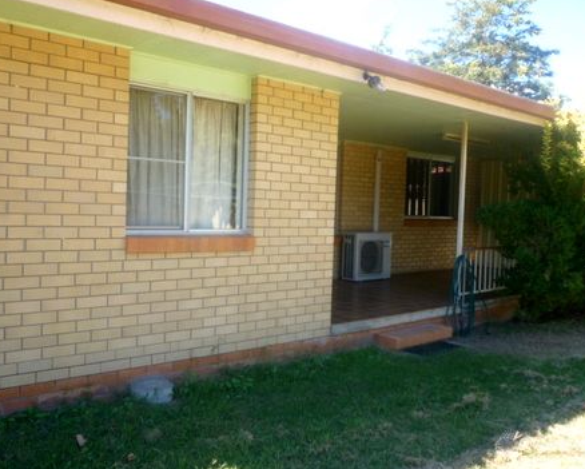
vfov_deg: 47.2
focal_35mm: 31
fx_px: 537
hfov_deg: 57.1
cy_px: 231
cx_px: 283
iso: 80
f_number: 3.3
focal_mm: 5.2
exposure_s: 1/125
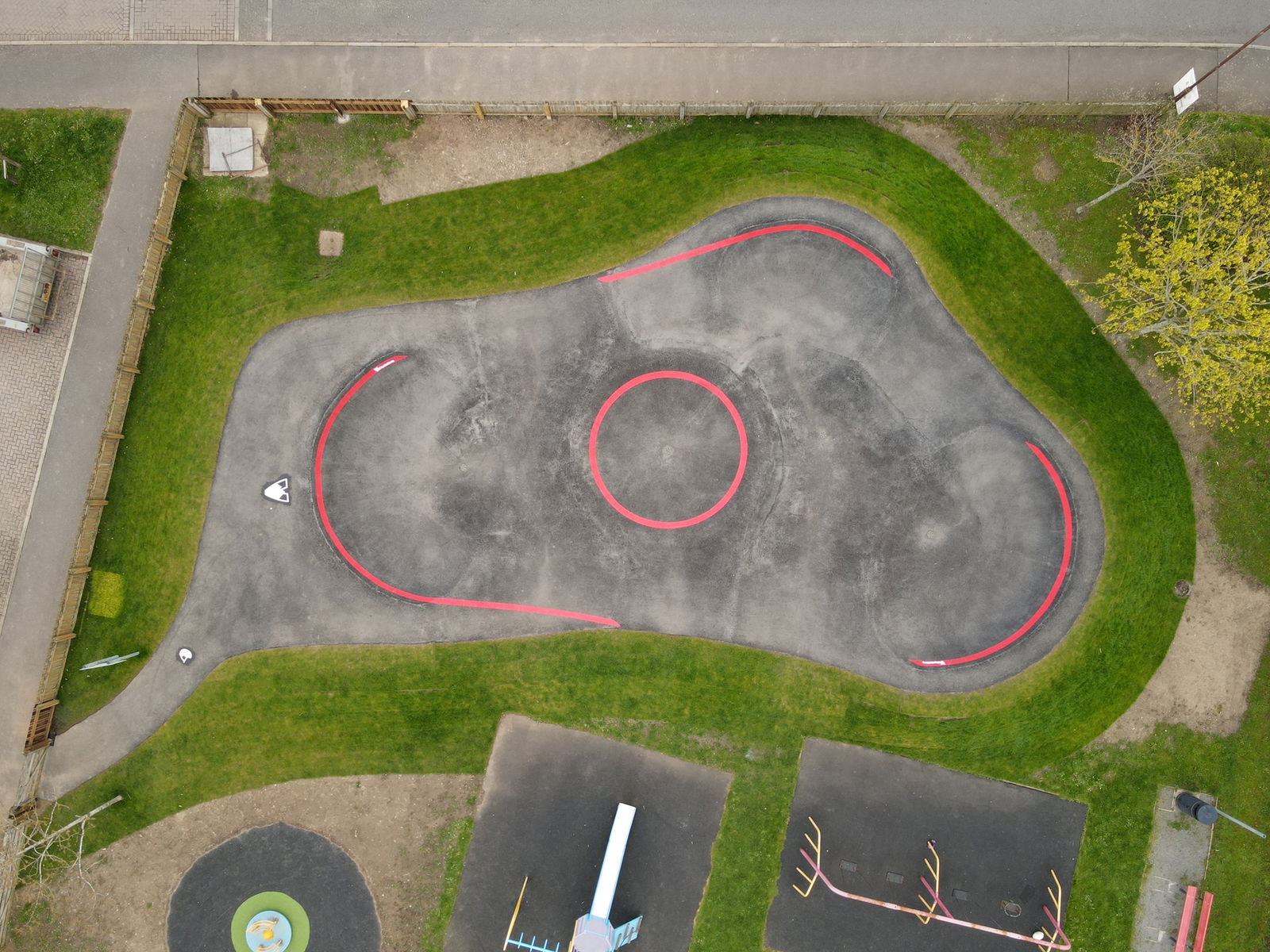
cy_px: 476
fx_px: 881
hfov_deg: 71.6
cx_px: 635
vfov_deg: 56.8
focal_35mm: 24
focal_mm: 4.5
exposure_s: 1/80
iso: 100
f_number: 2.8
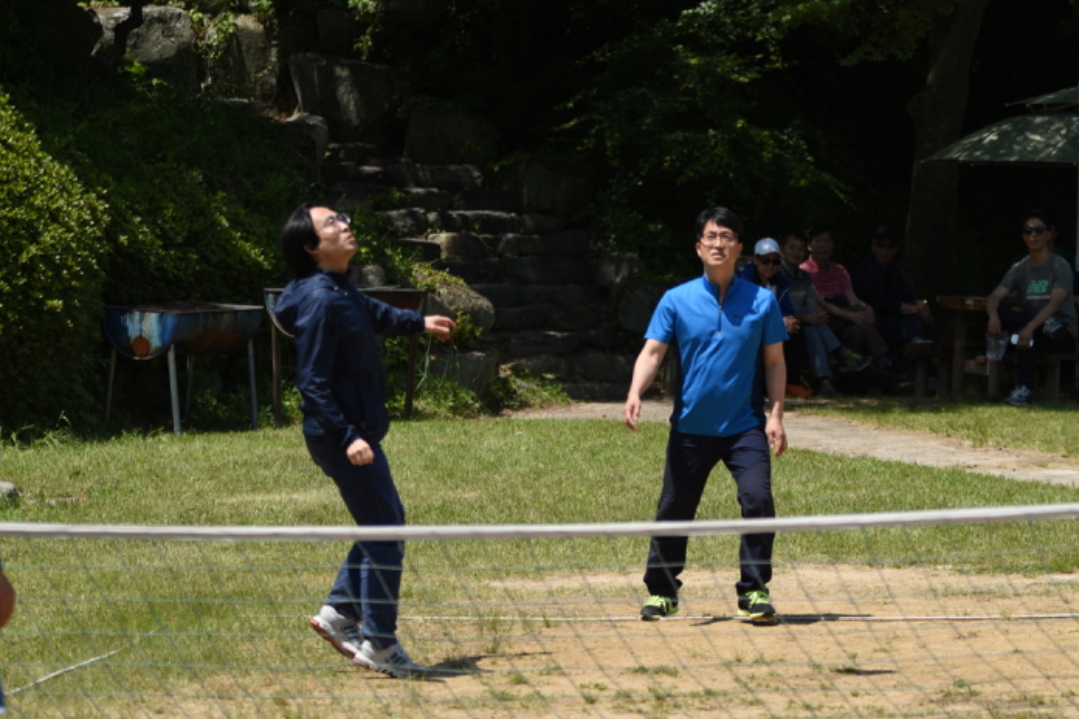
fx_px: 5514
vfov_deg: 7.5
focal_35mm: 184
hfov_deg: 11.2
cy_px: 272
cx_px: 710
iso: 100
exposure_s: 1/2000
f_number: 2.8
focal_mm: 100
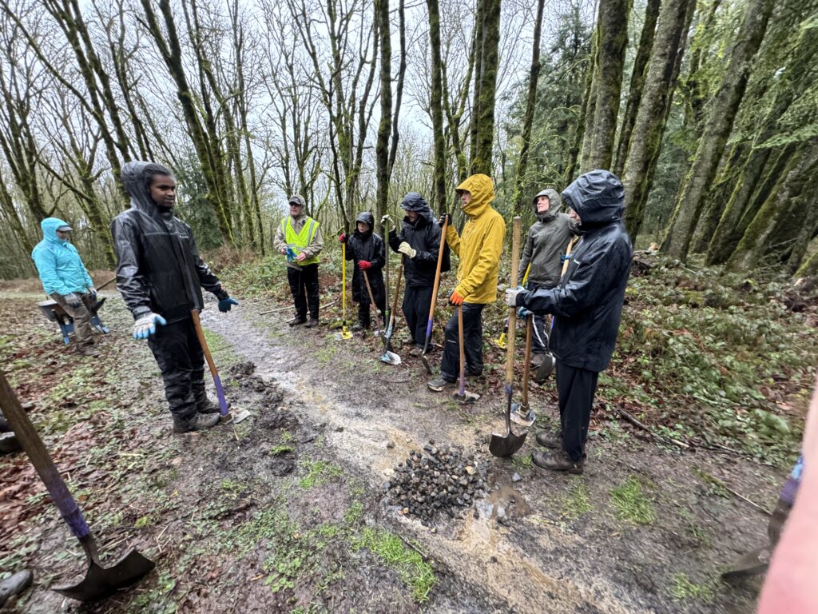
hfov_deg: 102.1
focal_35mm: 14
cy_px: 307
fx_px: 331
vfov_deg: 85.7
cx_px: 409
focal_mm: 2.22
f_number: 2.2
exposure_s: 1/60
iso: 400
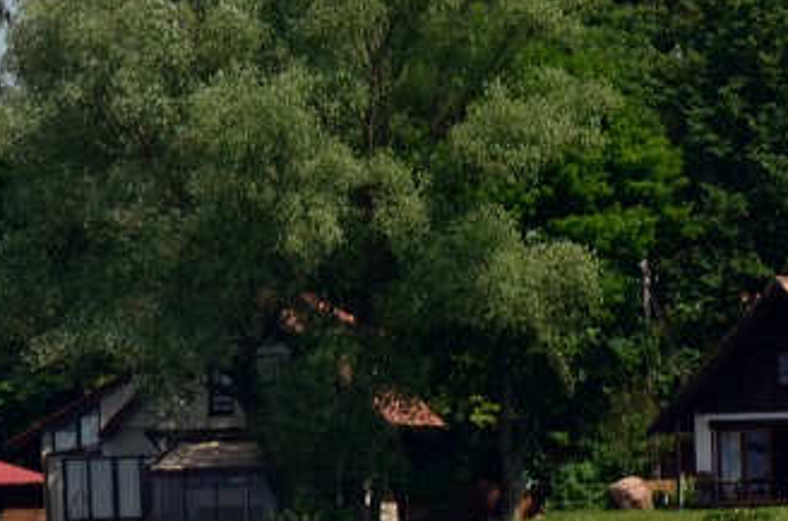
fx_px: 29959
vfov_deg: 1.0
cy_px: 131
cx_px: -42
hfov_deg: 1.5
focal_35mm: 1372
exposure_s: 1/8000
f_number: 5.6
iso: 1000
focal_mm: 300
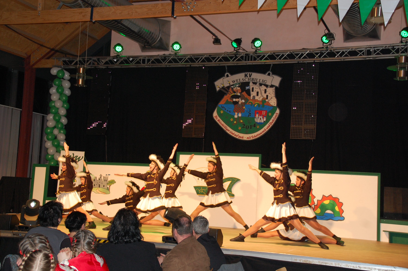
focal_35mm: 52
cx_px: 204
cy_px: 136
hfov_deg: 37.9
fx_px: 594
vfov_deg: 25.7
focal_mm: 35
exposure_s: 1/60
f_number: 4.5
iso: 720
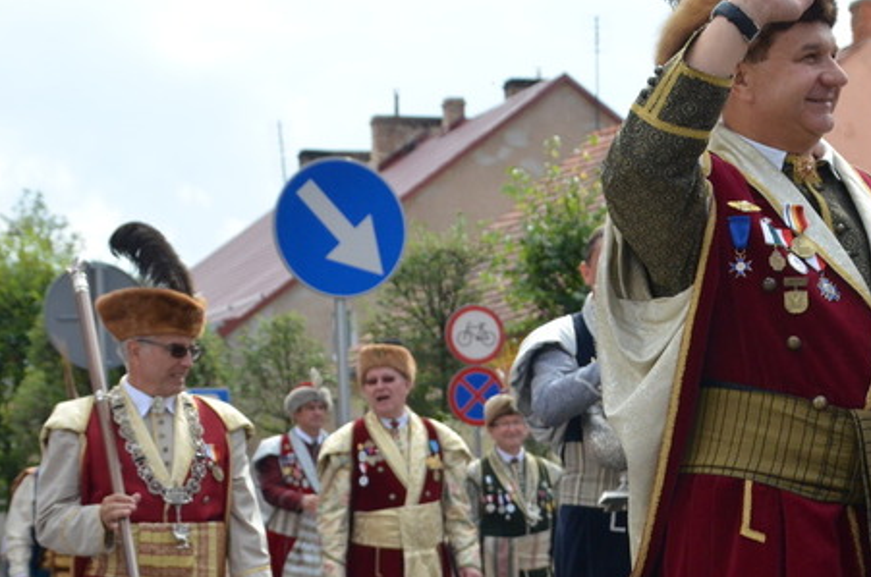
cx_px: 529
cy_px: 403
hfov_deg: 17.4
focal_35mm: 118
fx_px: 2850
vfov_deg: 11.6
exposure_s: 1/2500
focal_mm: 50
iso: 1250
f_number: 6.3
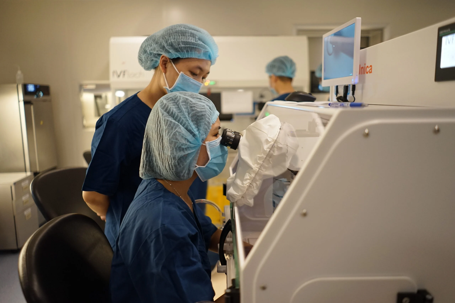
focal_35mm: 28
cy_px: 152
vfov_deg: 46.4
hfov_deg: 65.5
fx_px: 354
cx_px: 228
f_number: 2
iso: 1250
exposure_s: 1/25
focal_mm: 28
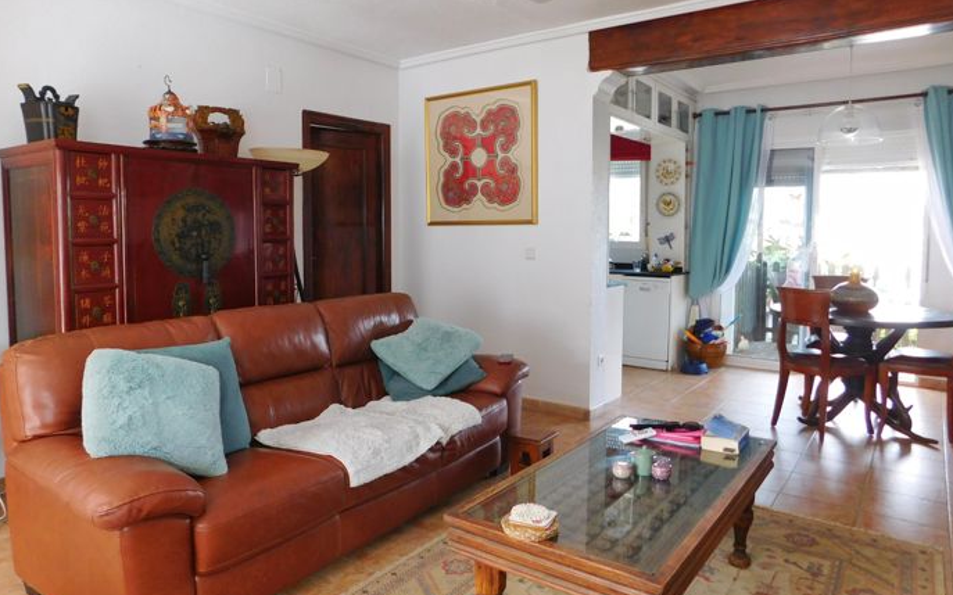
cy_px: 272
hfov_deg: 72.6
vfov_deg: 49.2
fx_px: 649
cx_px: 475
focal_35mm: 25
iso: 160
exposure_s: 1/30
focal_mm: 4
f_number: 3
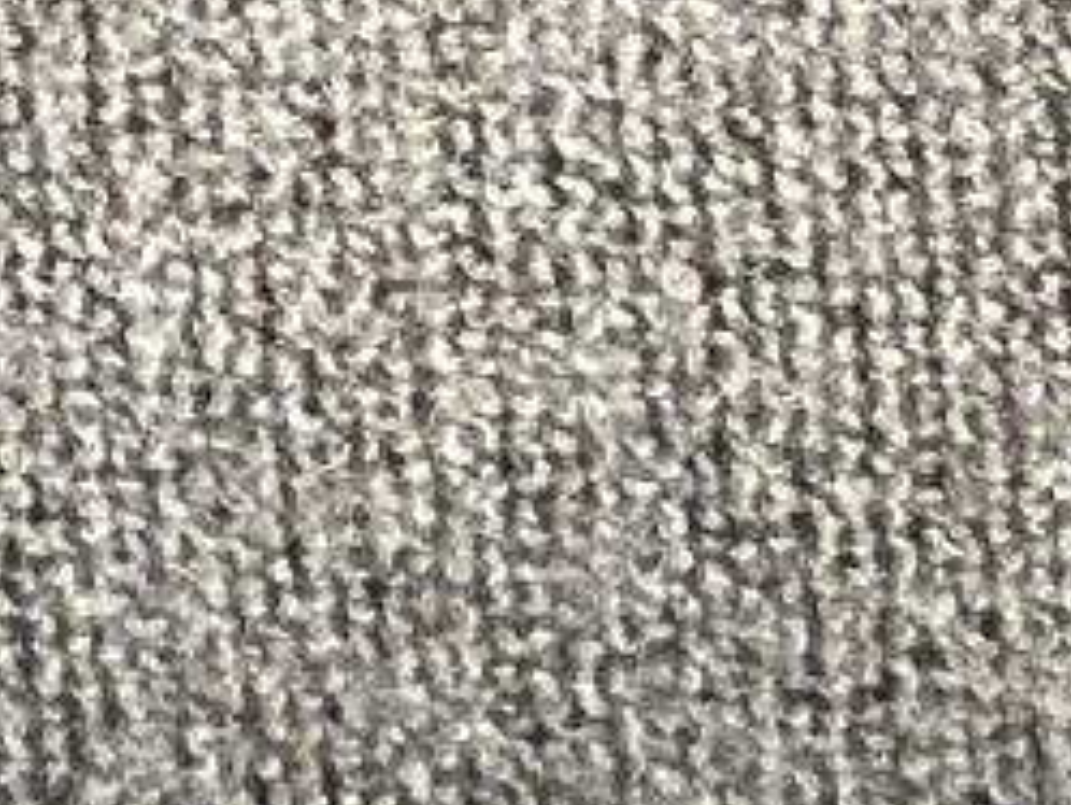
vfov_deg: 7.1
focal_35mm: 188
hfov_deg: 10.4
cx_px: 1116
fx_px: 5819
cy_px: -1578
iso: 400
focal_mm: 3.3
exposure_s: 1/30
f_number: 2.4
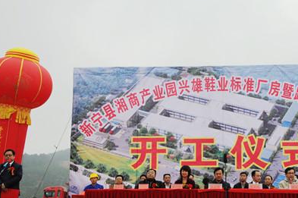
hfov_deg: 35.6
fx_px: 455
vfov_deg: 24.6
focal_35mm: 55
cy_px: 102
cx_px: 216
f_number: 8
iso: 320
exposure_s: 1/250
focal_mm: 24
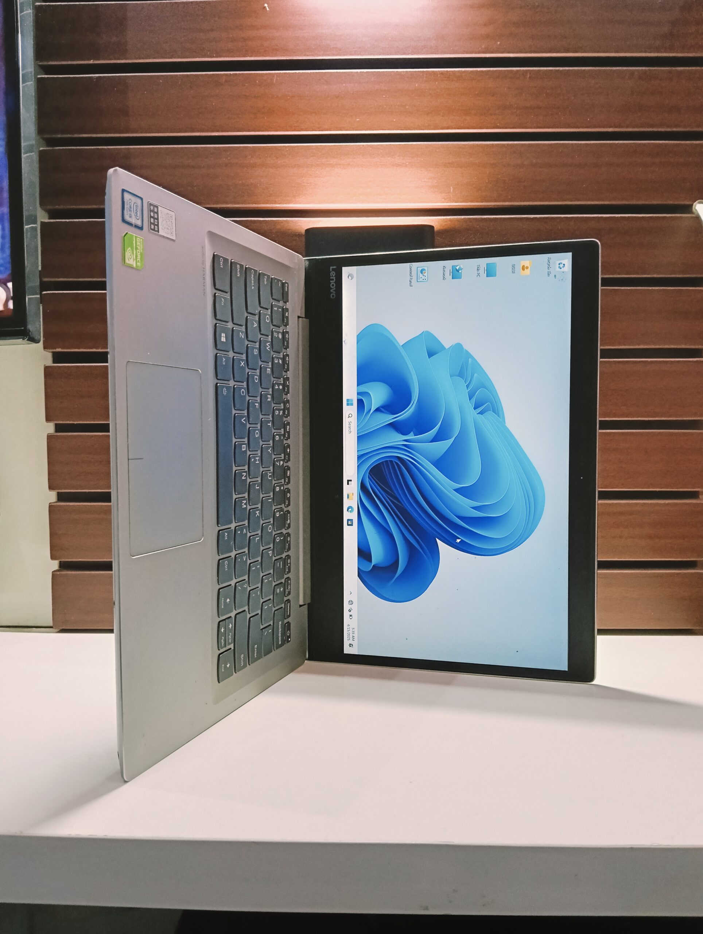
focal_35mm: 27
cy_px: 467
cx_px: 352
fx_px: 729
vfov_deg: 65.2
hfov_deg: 51.5
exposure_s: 1/30
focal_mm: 3.98
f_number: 1.8
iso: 500
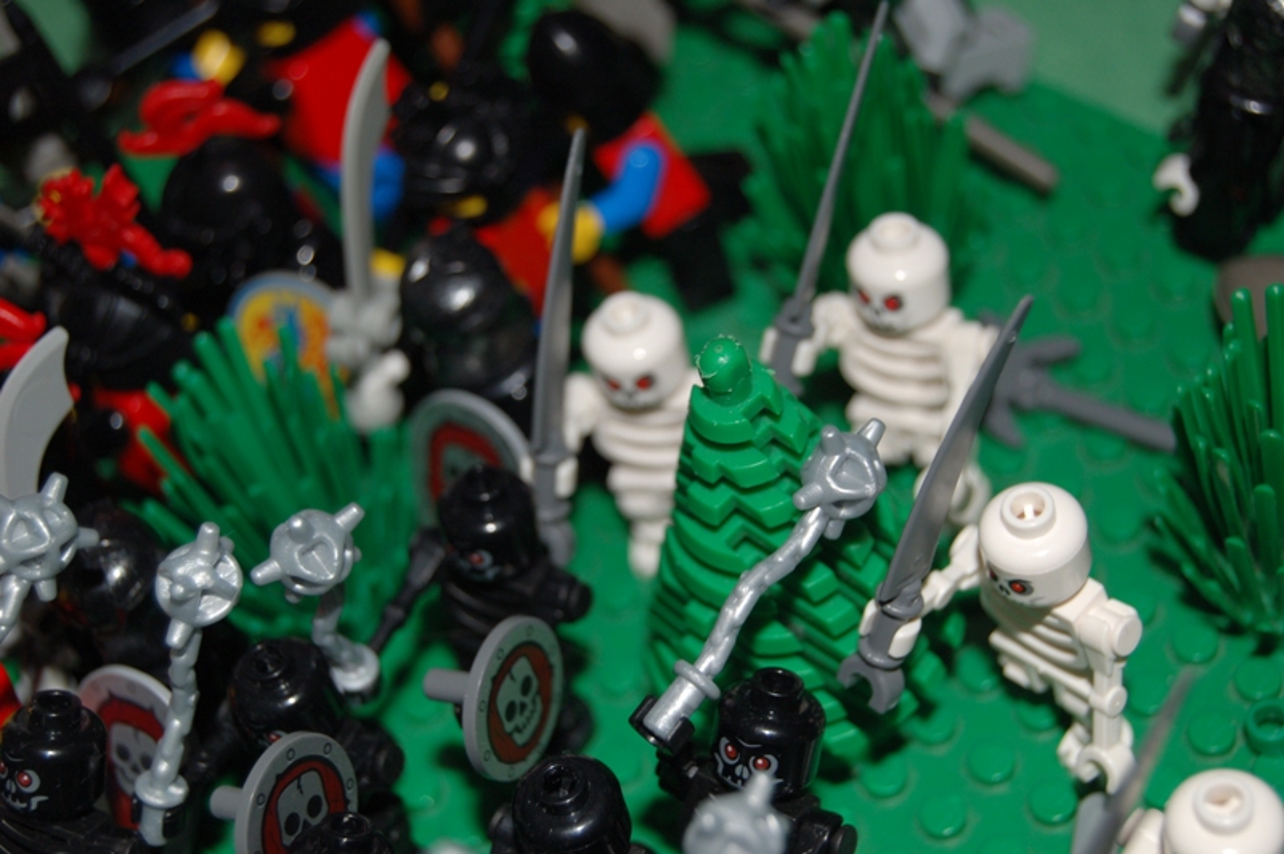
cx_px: 642
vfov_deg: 18.9
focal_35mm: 72
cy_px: 427
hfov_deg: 28.1
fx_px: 2566
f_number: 5.6
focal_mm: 48
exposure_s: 1/60
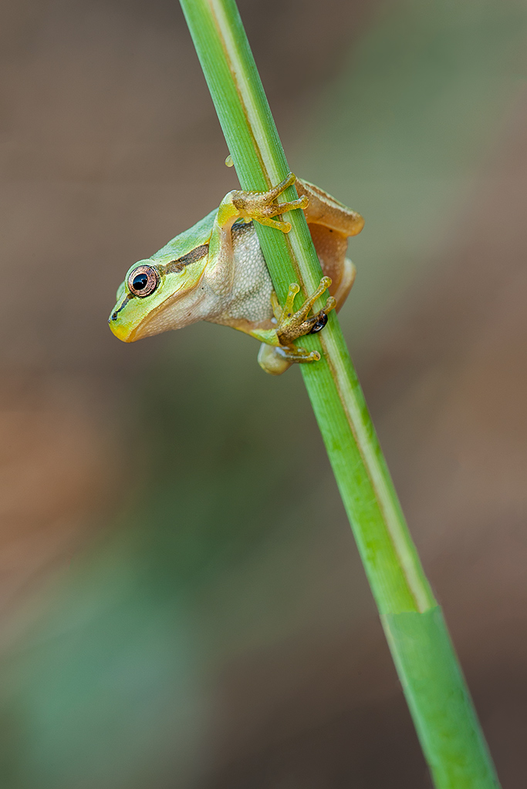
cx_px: 264
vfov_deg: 10.3
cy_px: 394
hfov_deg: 6.9
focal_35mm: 200
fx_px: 4390
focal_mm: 200
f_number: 16
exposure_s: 1/13
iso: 320
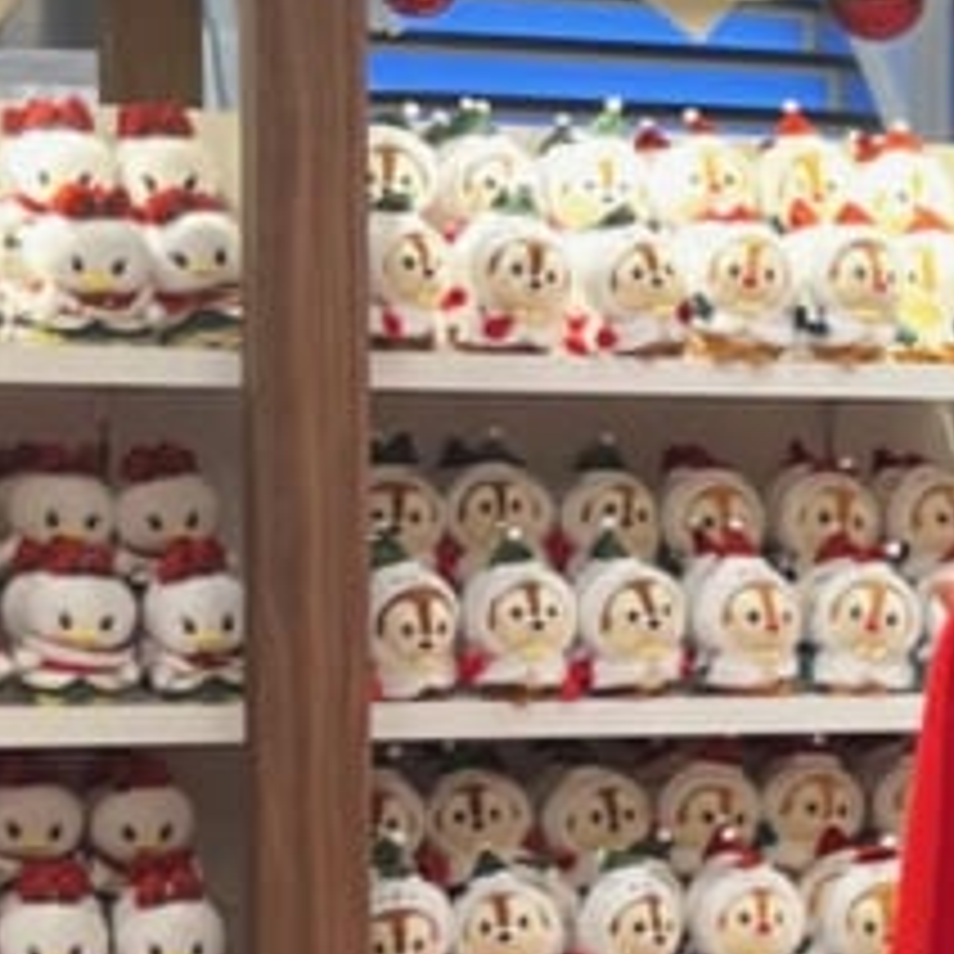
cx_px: 2254
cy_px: 630
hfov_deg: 12.5
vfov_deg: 15.7
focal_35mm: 111
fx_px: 3461
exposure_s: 1/100
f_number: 1.6
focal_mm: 5.1
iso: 80
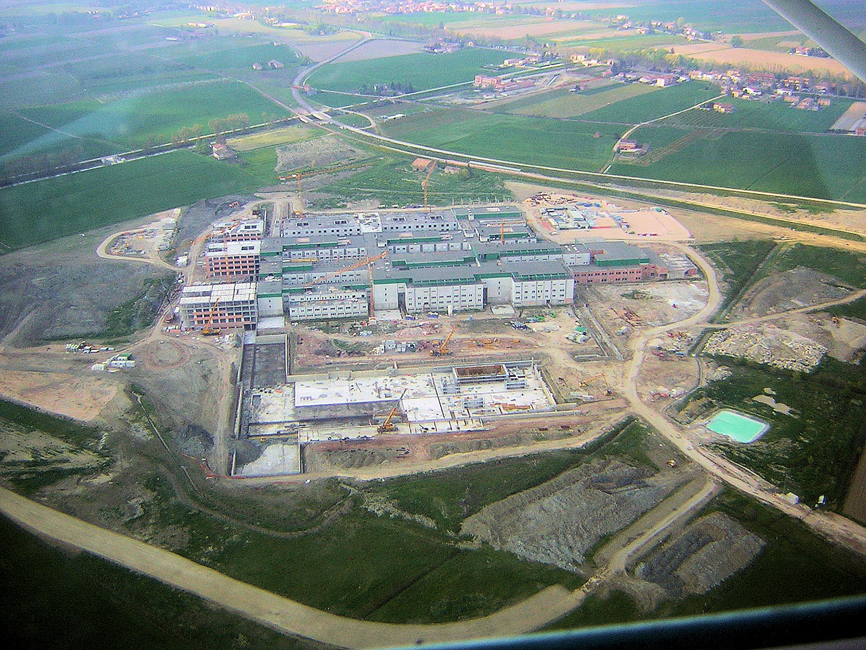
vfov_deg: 39.7
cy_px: 325
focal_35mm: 36
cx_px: 433
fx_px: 901
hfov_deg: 51.4
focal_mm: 4.7
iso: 50
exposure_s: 1/314
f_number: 2.6
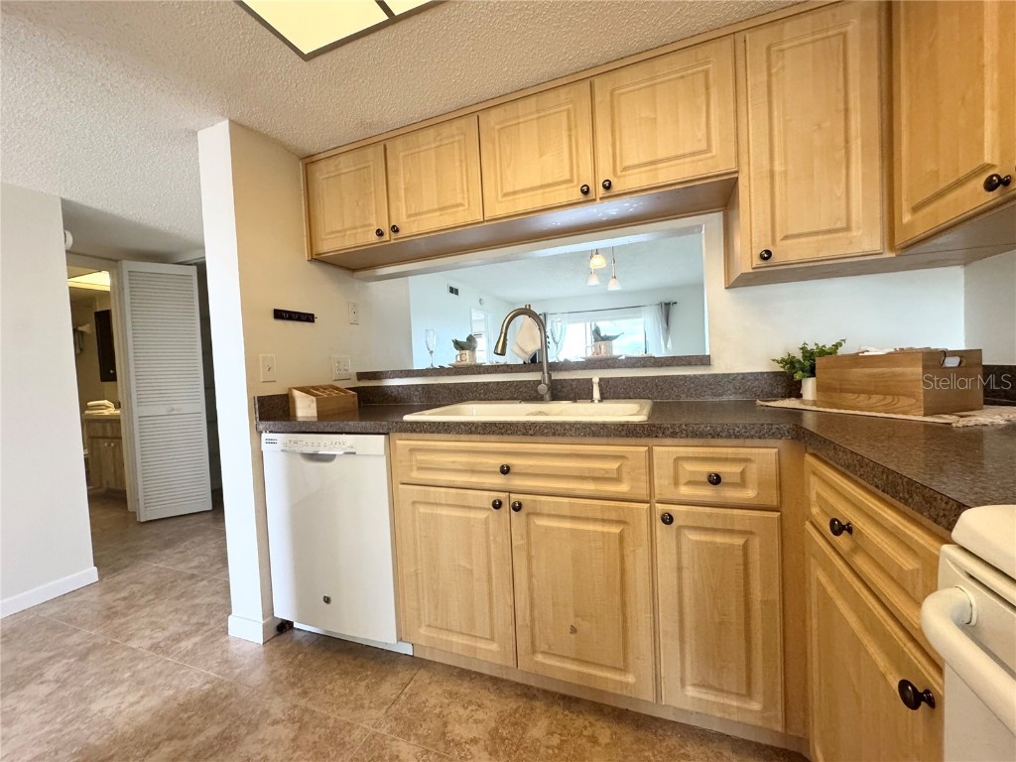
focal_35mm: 14
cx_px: 508
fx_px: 411
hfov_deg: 102.1
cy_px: 381
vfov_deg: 85.7
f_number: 2.2
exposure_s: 1/120
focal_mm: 2.22
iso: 320
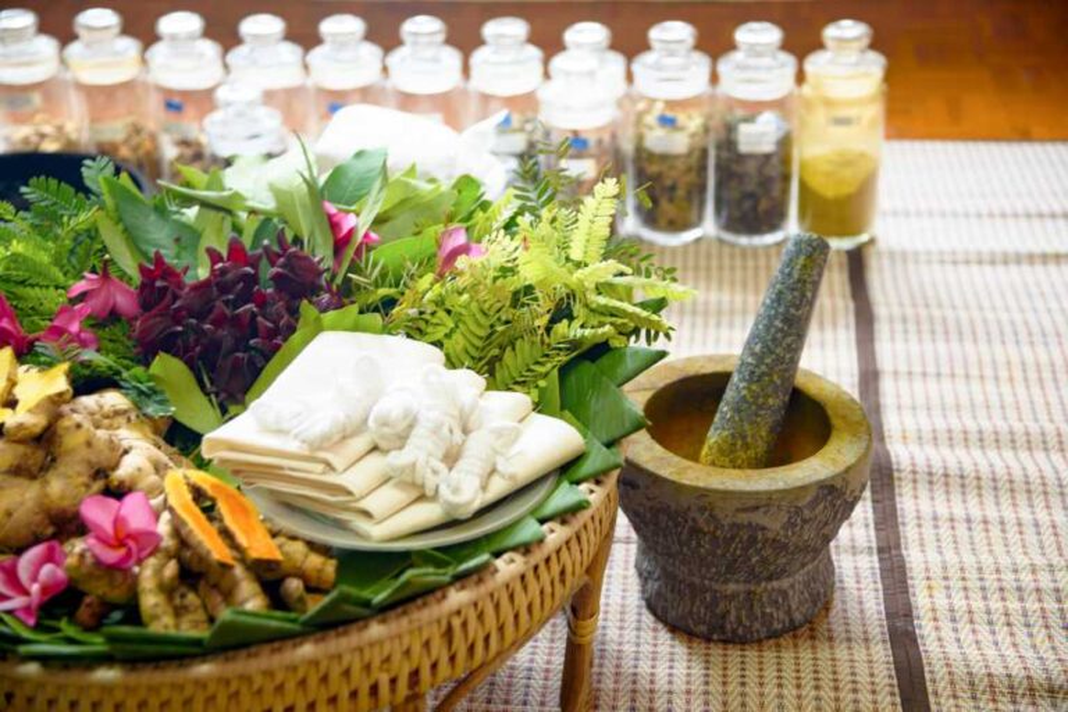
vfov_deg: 24.6
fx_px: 1632
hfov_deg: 36.2
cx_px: 534
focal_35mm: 55
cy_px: 356
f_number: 4
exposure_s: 1/5
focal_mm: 55
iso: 200
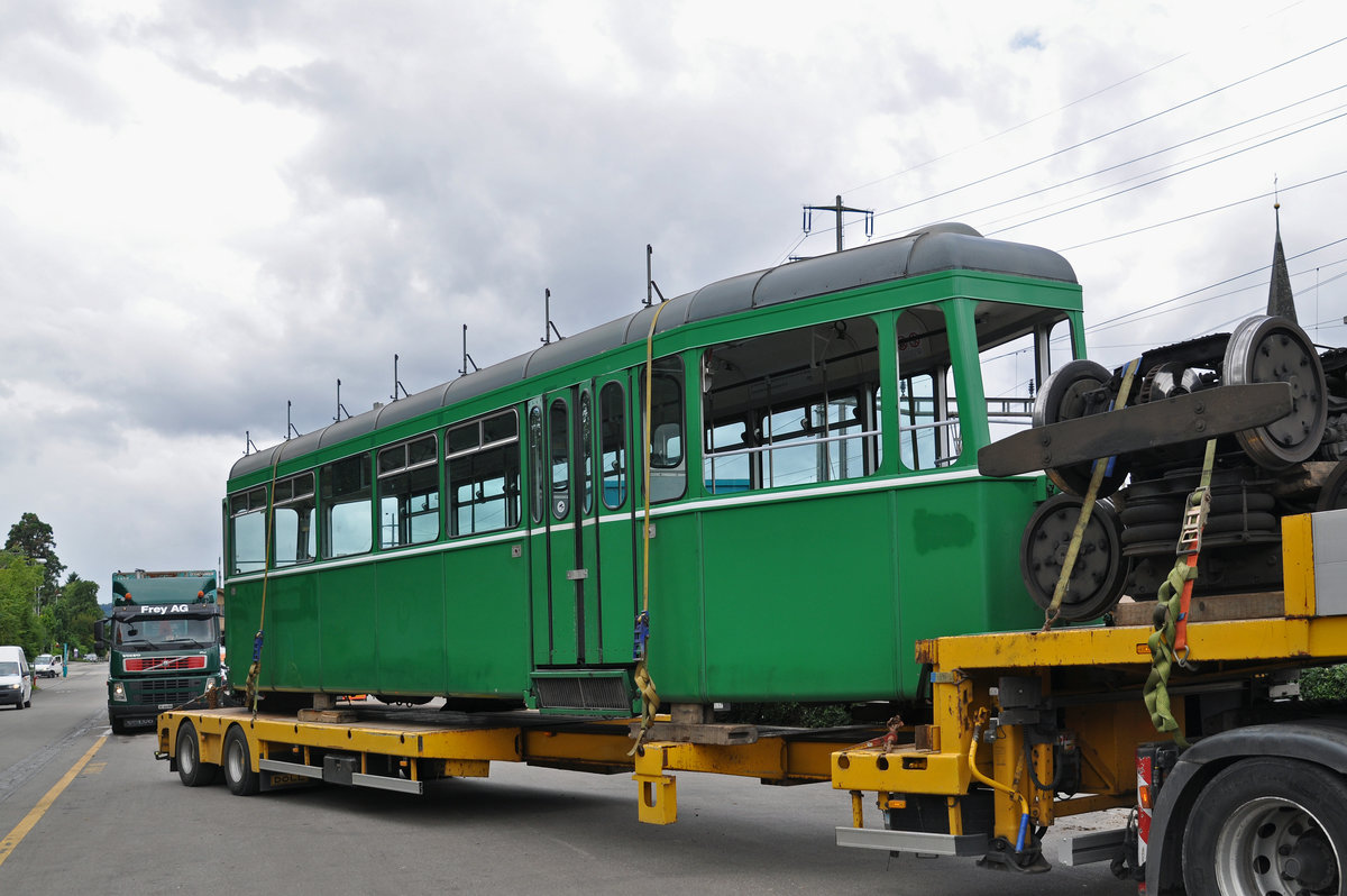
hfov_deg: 49.6
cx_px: 674
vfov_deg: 34.2
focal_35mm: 39
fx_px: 1458
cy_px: 448
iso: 200
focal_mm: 26
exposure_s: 1/800
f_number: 3.5
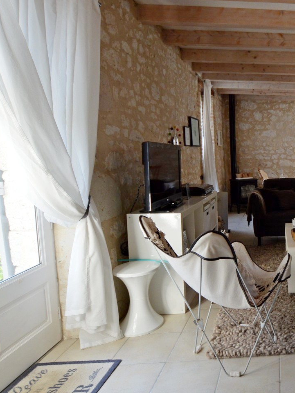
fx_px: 307
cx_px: 313
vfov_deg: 65.2
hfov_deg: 42.3
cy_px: 183
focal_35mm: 27
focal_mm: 10
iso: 400
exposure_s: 1/80
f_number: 4.5
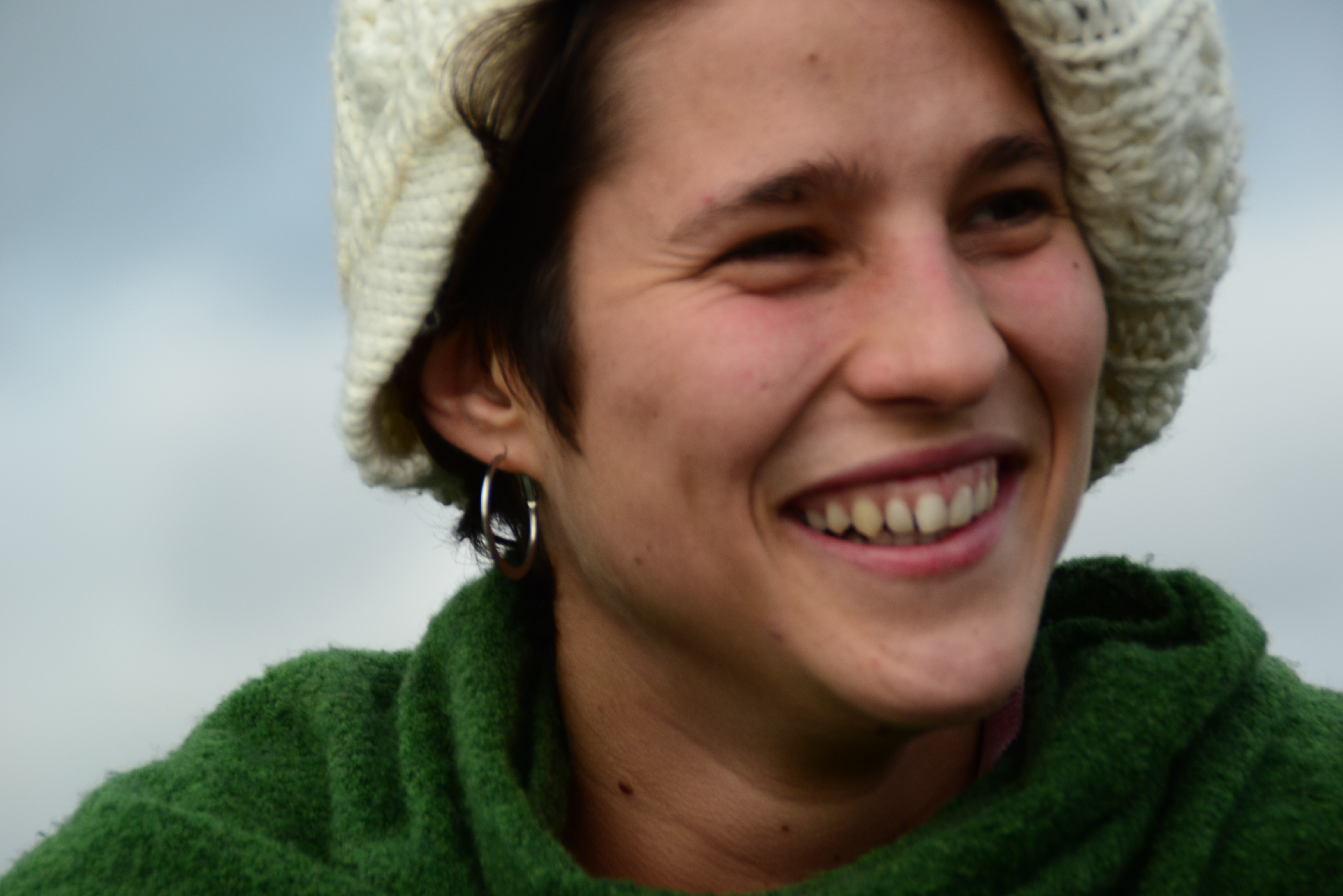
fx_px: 7554
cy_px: 448
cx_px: 672
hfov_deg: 10.2
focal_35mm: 202
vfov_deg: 6.8
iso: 200
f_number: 6
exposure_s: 1/400
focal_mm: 135
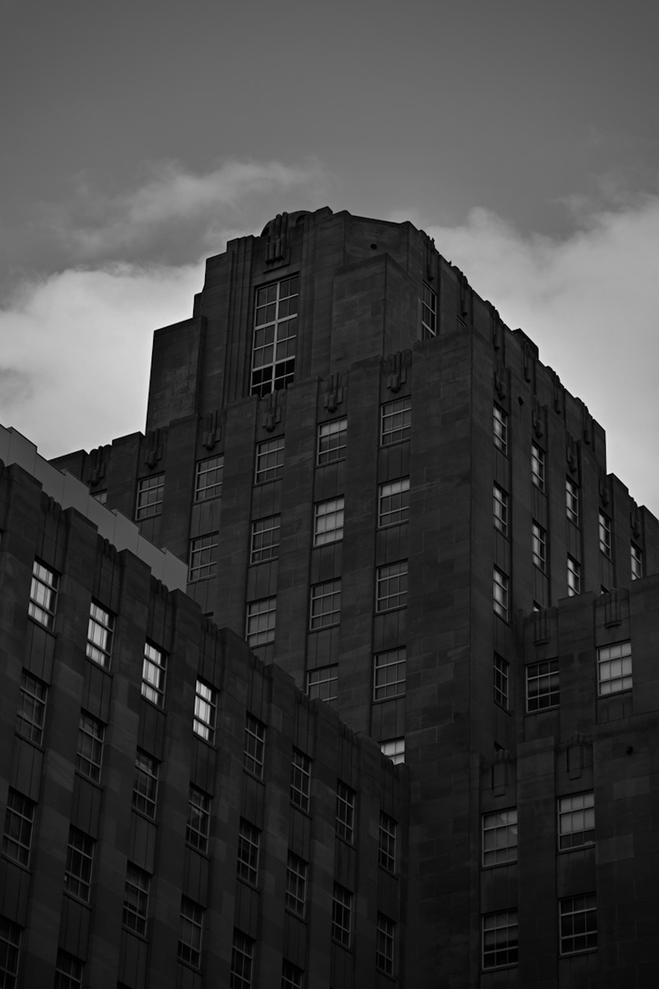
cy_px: 494
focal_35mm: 70
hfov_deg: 19.5
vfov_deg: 28.8
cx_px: 330
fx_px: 1922
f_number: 5.6
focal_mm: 70
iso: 100
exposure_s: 1/250
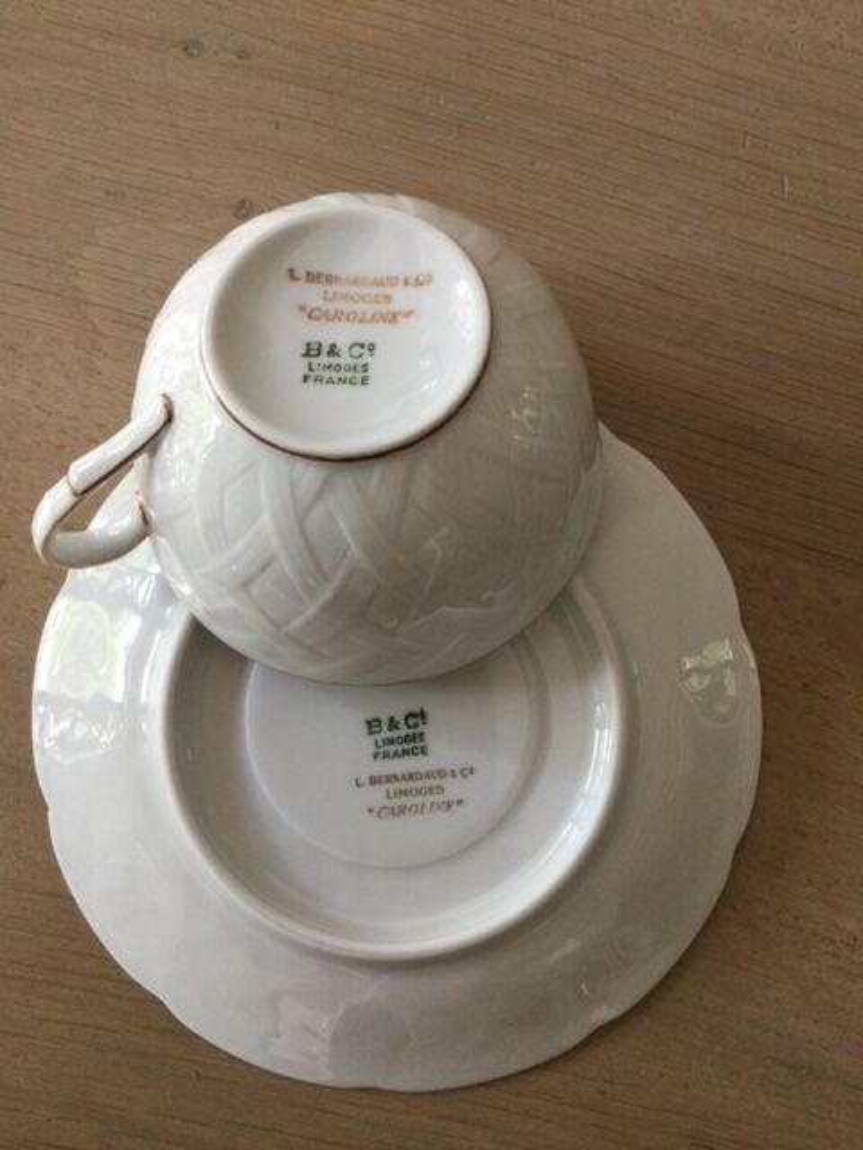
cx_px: 432
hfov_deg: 45.4
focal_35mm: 31
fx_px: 1030
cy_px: 575
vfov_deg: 58.4
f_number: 2.4
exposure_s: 1/33
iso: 80
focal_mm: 3.3
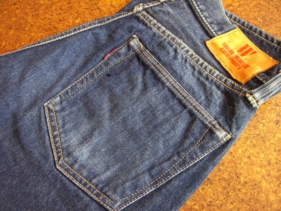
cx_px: 140
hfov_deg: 49.0
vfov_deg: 37.7
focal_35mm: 38
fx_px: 309
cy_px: 106
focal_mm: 6.2
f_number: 2.7
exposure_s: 1/8
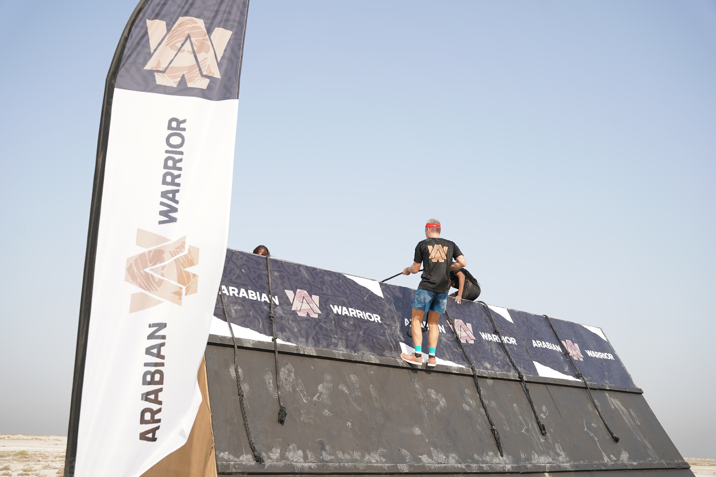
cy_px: 238
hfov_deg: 61.8
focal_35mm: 30
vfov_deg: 43.5
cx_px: 358
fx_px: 599
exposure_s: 1/640
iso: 160
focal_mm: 30.1
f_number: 4.5
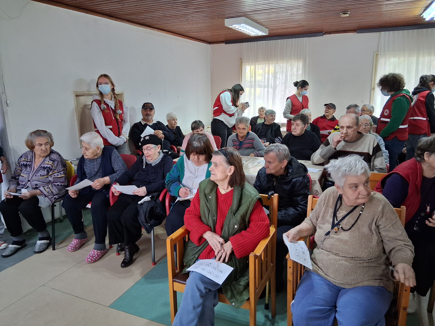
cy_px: 163
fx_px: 327
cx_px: 218
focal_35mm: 26
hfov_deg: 67.3
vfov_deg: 53.1
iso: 400
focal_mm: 3.98
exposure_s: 1/50
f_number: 1.8
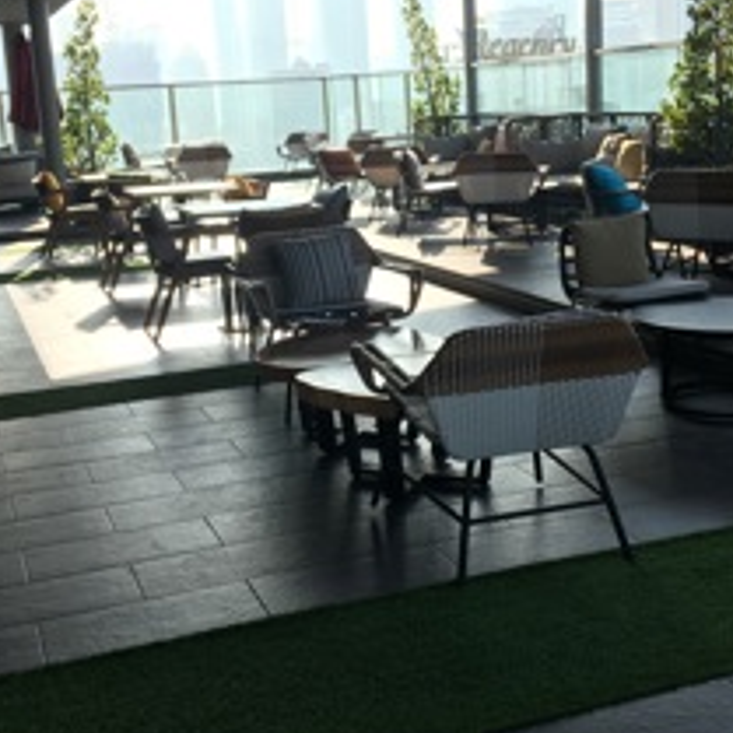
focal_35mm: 49
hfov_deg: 34.7
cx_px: 396
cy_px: 302
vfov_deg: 34.6
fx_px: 1174
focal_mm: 4.15
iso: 25
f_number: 2.2
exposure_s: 1/569
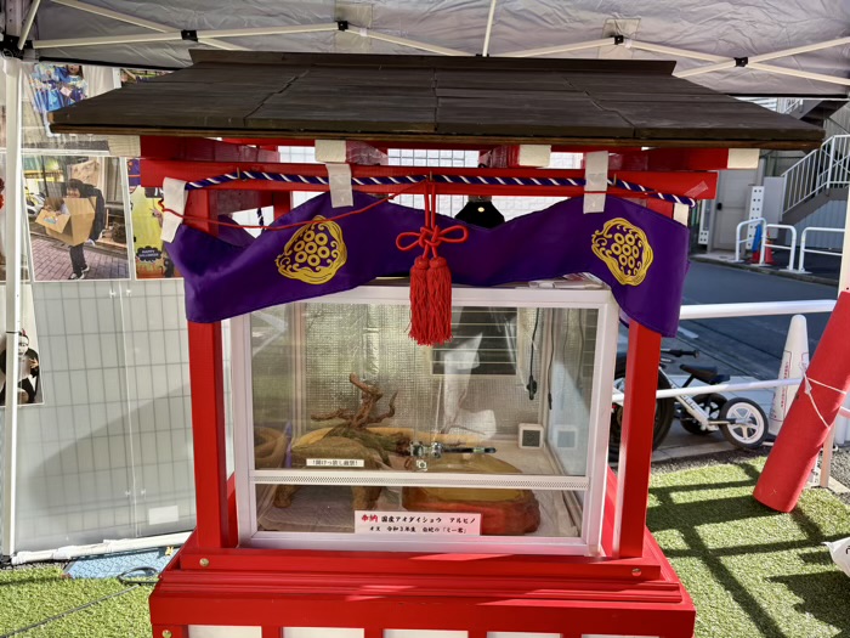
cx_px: 425
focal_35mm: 26
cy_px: 319
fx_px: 638
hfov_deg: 67.3
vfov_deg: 53.1
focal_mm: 5.96
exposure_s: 1/462
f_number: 1.6
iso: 50
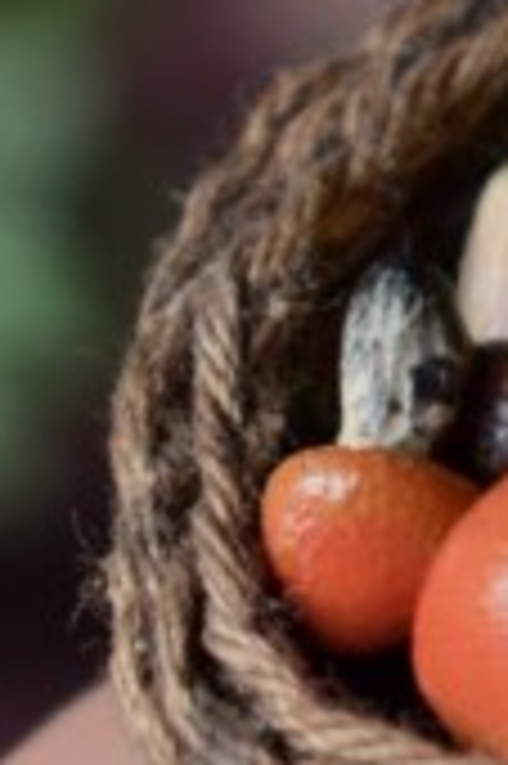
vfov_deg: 3.7
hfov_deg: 2.5
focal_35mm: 558
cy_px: 288
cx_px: 904
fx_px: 11842
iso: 500
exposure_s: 1/60
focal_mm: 55
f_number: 5.6
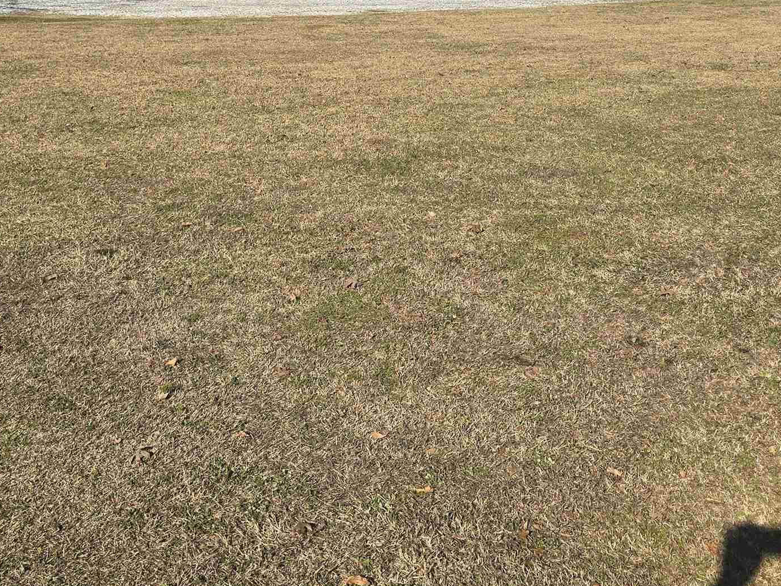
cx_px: 263
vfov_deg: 26.9
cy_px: -12
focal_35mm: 51
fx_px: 1151
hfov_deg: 37.1
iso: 12
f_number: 1.7
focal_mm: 6.3
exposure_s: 1/878
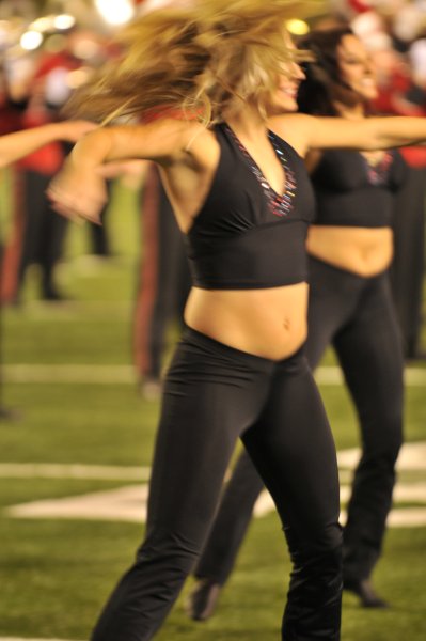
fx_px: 5334
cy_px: 320
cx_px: 213
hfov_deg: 4.6
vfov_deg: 6.9
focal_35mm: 300
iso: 450
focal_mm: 200
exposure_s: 1/60
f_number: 2.8
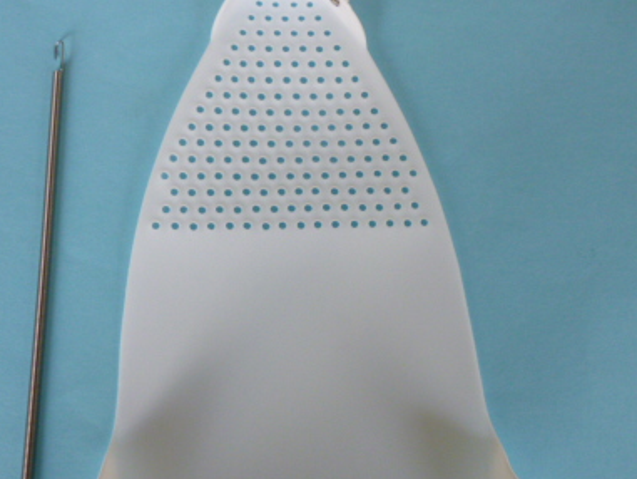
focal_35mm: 47
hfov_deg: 40.4
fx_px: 865
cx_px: 296
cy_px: 281
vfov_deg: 30.8
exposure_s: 1/60
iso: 250
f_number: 3.1
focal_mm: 5
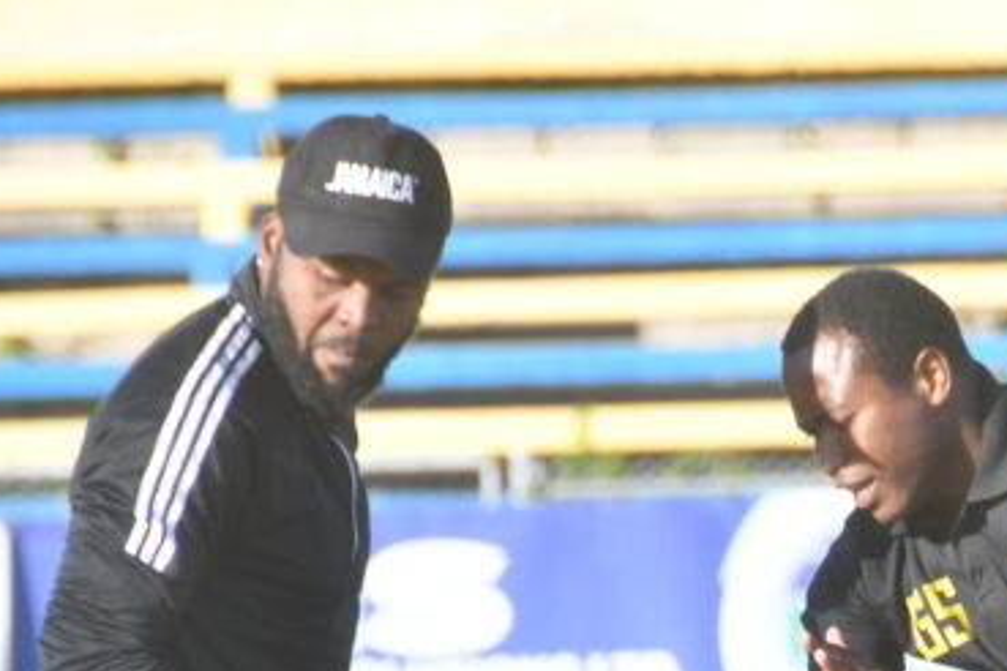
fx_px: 19775
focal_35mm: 707
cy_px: 787
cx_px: 1179
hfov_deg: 2.9
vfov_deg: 1.9
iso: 400
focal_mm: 170
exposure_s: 1/800
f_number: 5.6
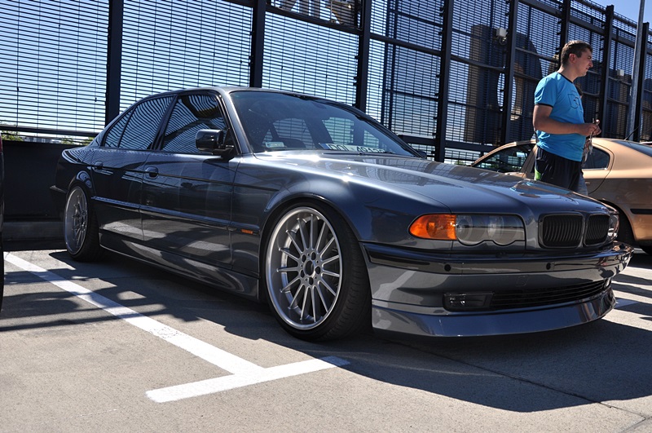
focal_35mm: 33
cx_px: 326
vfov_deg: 39.9
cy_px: 216
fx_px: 597
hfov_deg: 57.3
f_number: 10
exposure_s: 1/400
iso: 200
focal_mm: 22
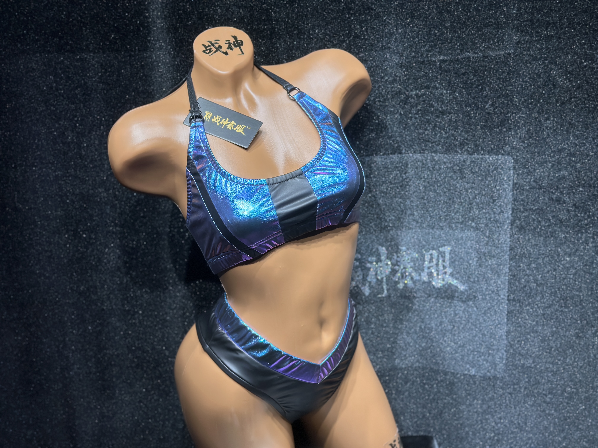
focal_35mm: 48
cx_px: 299
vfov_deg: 30.3
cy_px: 224
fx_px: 829
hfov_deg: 39.7
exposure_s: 1/549
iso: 80
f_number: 1.78
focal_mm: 6.86
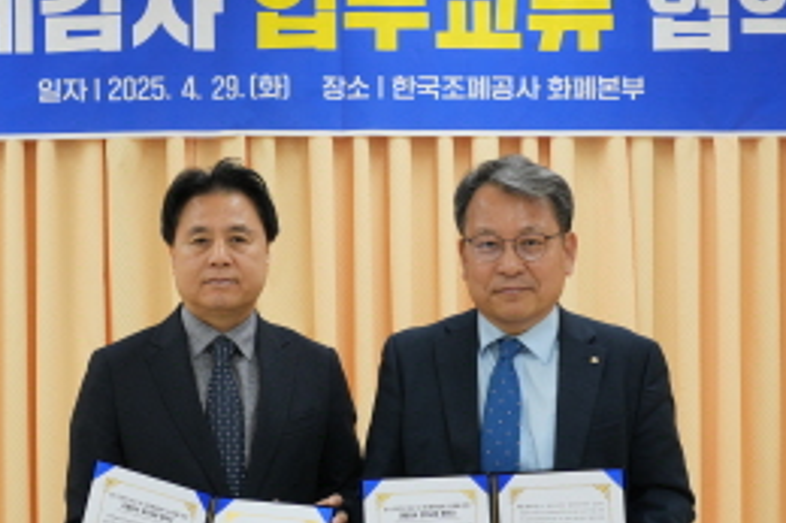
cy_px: 281
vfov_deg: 23.0
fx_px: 1287
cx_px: 317
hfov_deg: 33.9
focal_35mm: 59
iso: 100
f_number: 5
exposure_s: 1/25
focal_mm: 16
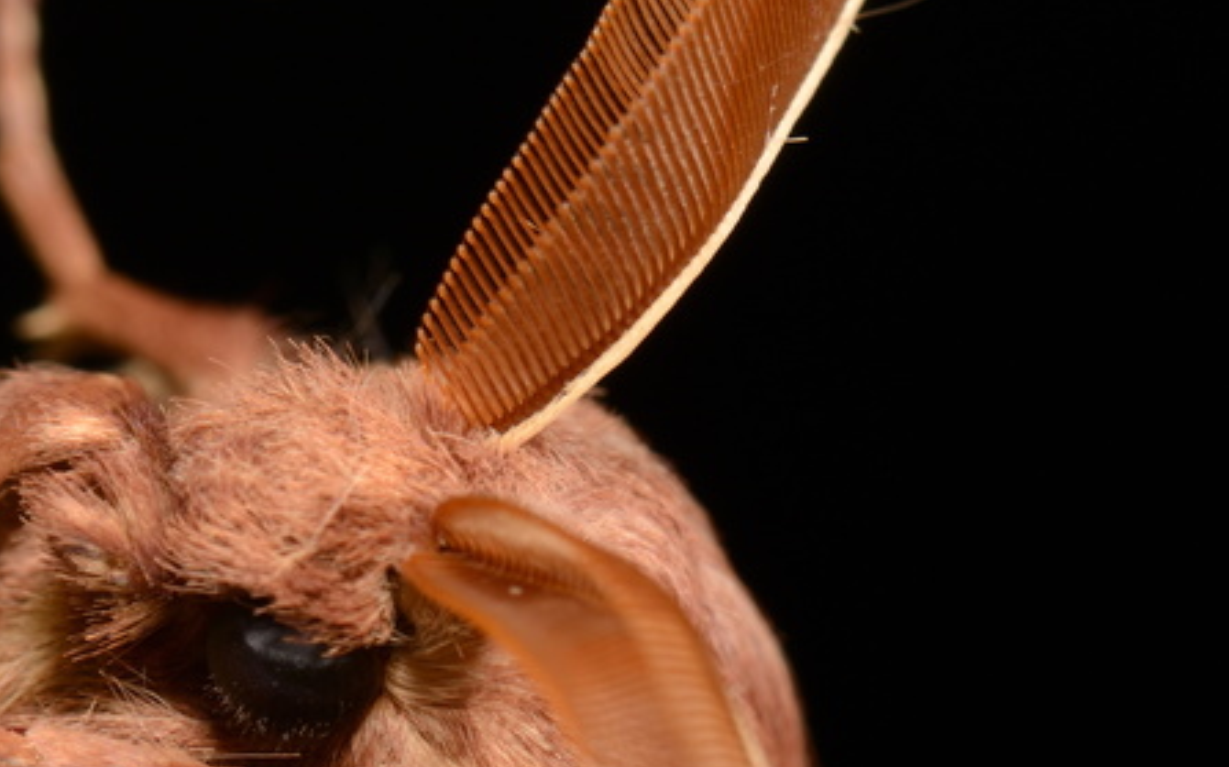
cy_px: 624
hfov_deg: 9.1
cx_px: 176
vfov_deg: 5.7
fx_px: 7697
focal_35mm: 230
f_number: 22
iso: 100
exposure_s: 1/60
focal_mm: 85
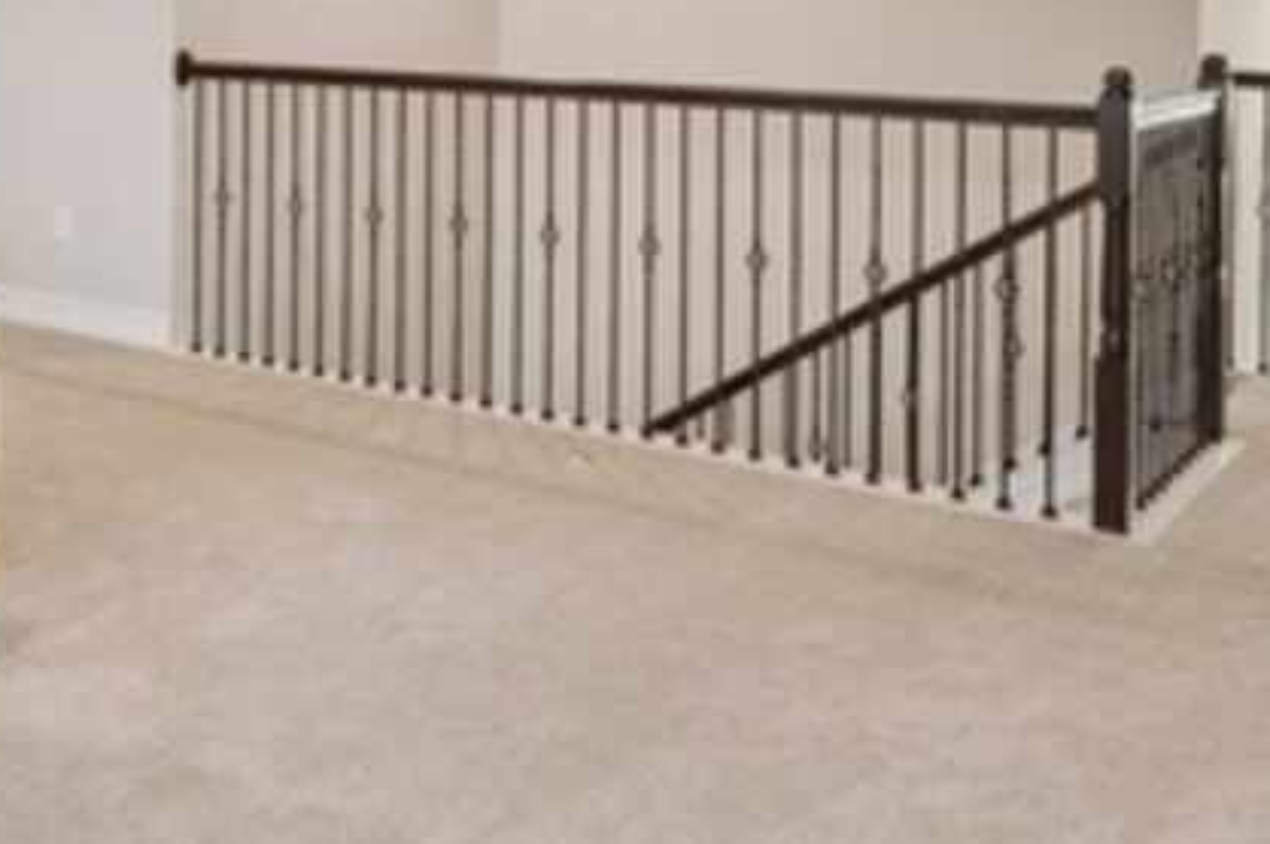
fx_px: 1727
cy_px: -79
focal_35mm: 49
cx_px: -43
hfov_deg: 35.8
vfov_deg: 25.5
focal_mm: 16
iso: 400
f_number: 8
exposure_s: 1/6
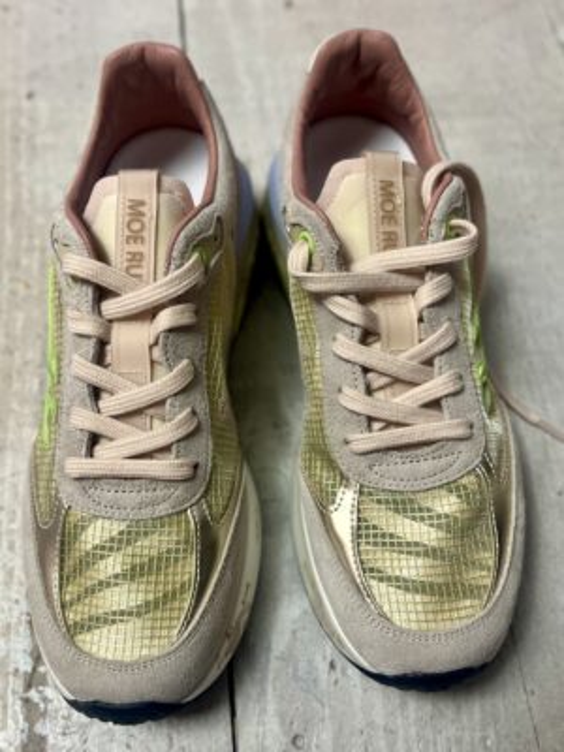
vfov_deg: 67.3
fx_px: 565
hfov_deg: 53.1
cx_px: 282
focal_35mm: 26
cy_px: 376
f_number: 1.6
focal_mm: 5.1
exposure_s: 1/100
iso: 125
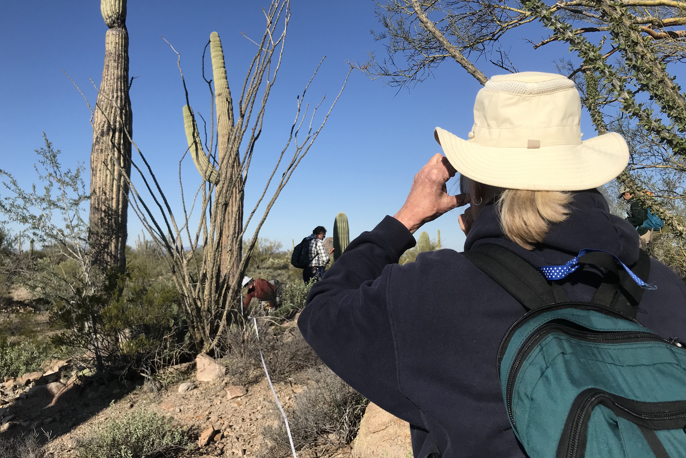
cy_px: 225
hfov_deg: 61.9
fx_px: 572
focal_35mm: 30
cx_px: 336
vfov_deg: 43.6
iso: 20
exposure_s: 1/3195
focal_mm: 3.99
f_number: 1.8
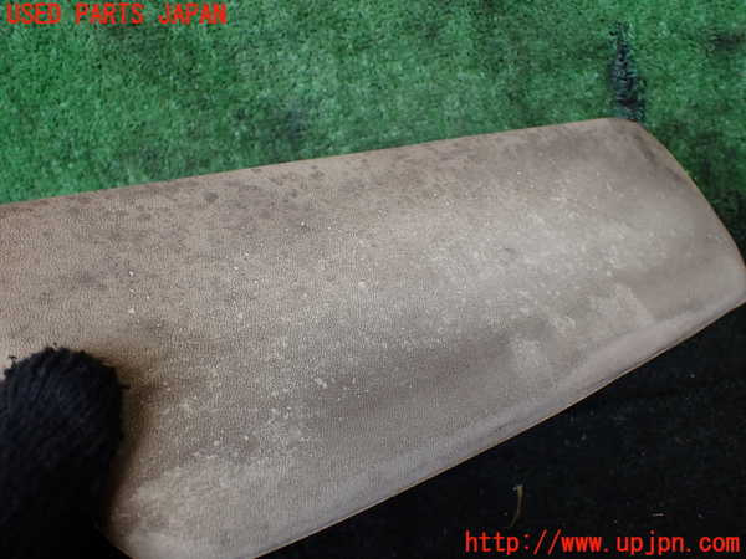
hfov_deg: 60.0
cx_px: 373
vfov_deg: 46.8
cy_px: 280
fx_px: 647
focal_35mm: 30
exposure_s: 1/125
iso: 100
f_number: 2.3
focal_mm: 5.4
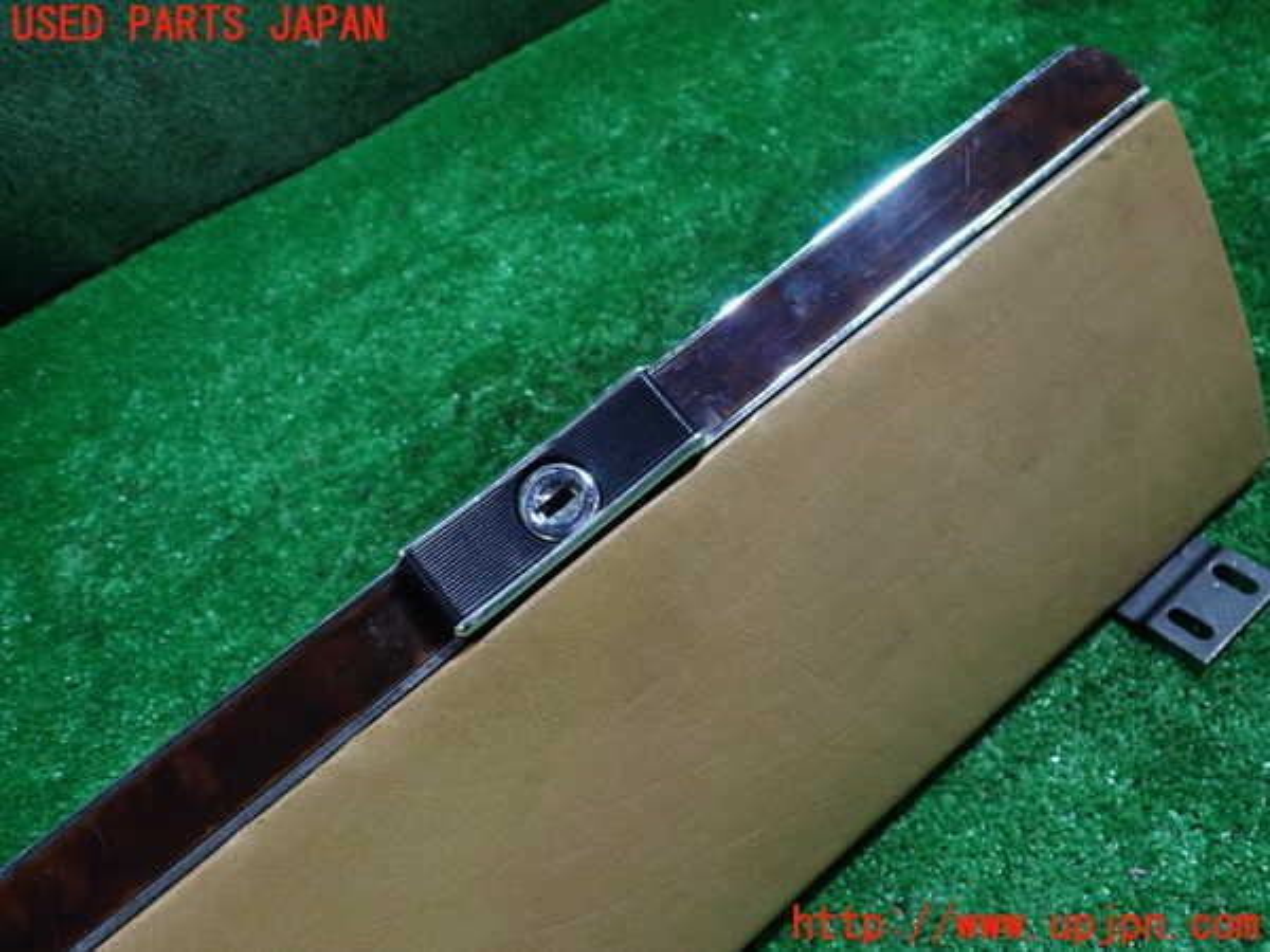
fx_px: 1101
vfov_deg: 46.8
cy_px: 476
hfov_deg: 60.0
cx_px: 635
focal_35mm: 30
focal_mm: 5.4
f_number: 2.3
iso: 200
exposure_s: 1/30
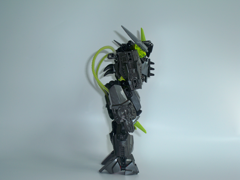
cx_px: 120
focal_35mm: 44
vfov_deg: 32.9
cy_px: 90
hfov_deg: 42.9
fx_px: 305
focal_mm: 7.8
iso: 80
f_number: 3.5
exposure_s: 1/320
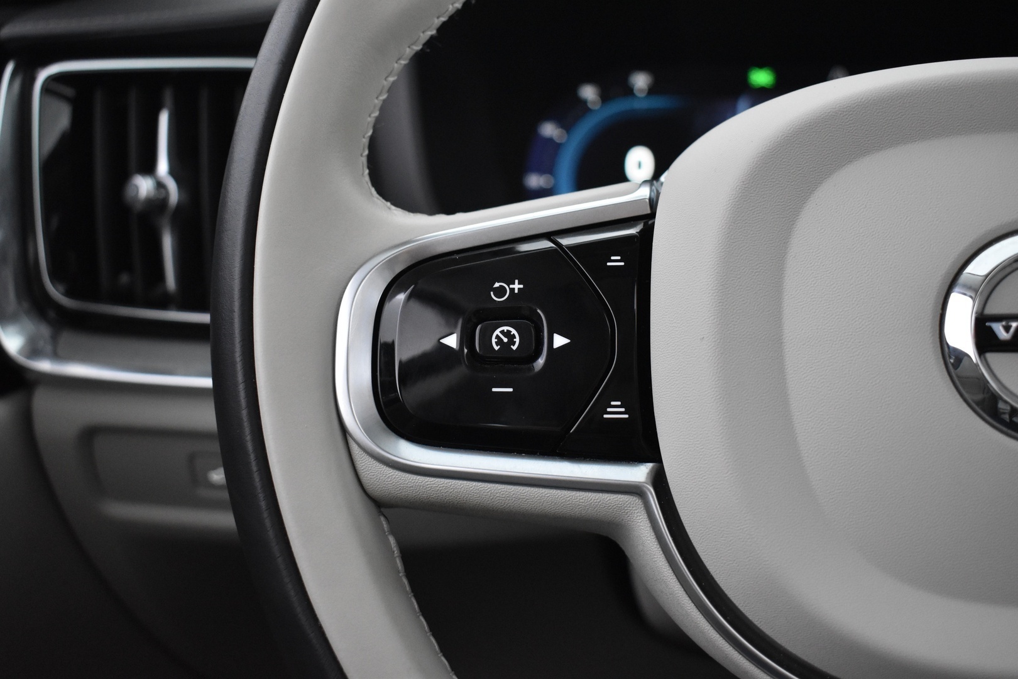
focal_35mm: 42
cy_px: 340
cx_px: 509
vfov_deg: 31.9
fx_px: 1188
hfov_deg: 46.4
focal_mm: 28
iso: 3200
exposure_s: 1/50
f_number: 4.2
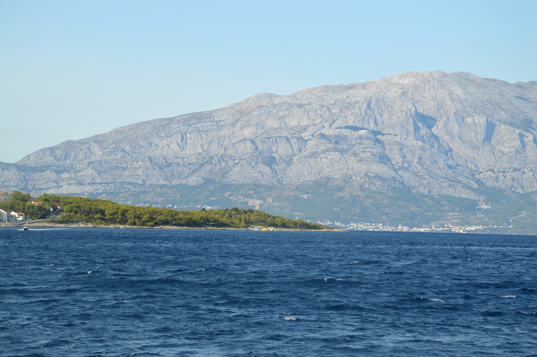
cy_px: 178
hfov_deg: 20.6
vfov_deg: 13.8
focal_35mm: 99
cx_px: 268
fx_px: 1475
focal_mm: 66
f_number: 7.1
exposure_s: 1/250
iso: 100
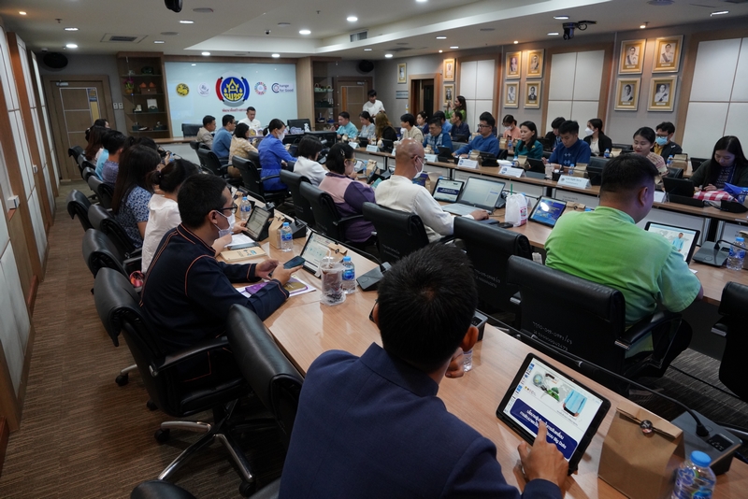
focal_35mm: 24
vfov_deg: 53.2
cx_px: 374
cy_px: 250
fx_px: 499
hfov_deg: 73.7
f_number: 7.1
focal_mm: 24
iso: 3200
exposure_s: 1/80
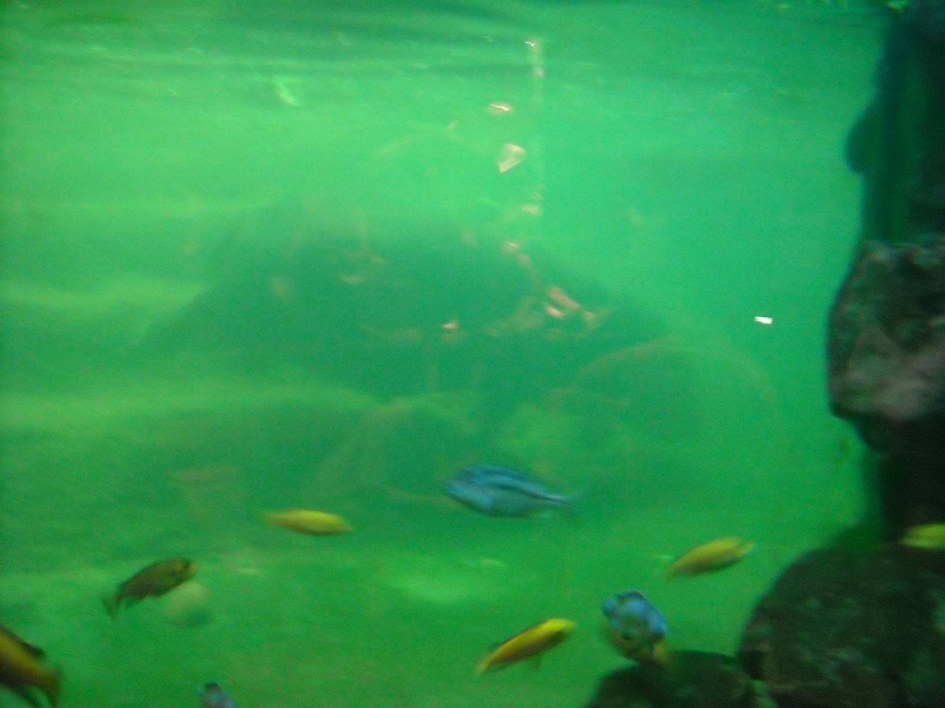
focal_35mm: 35
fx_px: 955
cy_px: 354
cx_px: 472
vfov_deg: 40.7
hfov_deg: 52.6
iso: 800
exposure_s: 1/8
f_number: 2.8
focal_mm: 5.7
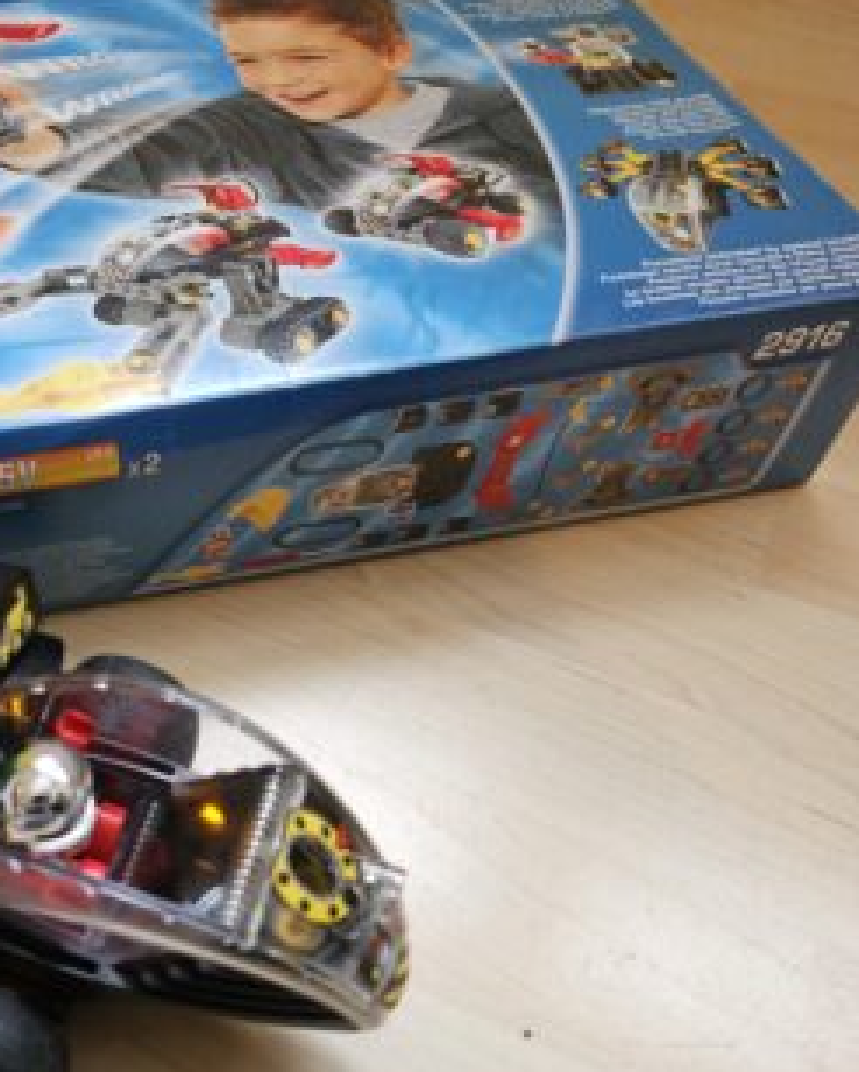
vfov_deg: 47.9
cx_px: 147
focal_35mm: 38
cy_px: 555
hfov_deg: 37.5
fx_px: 1206
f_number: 1.7
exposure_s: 1/100
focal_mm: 6.3
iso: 640
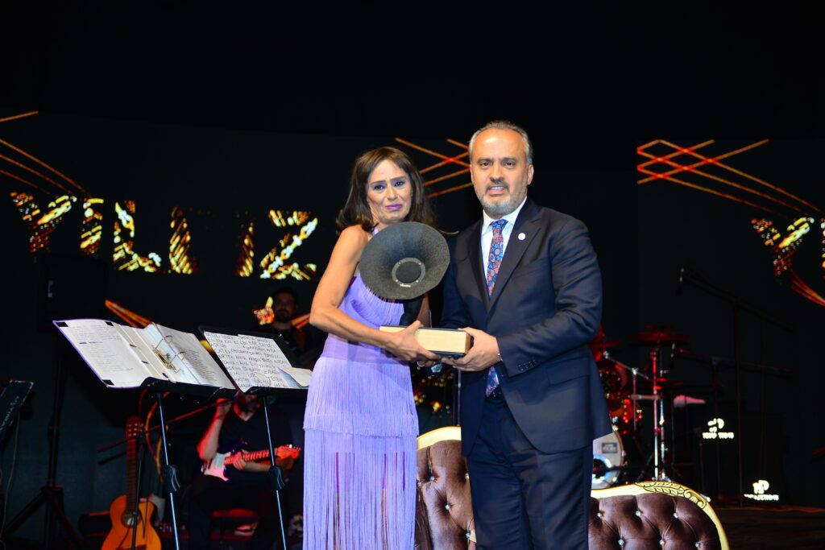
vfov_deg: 27.0
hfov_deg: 39.6
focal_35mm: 50
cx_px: 412
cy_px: 275
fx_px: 1146
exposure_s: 1/320
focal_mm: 50
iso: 250
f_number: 2.8
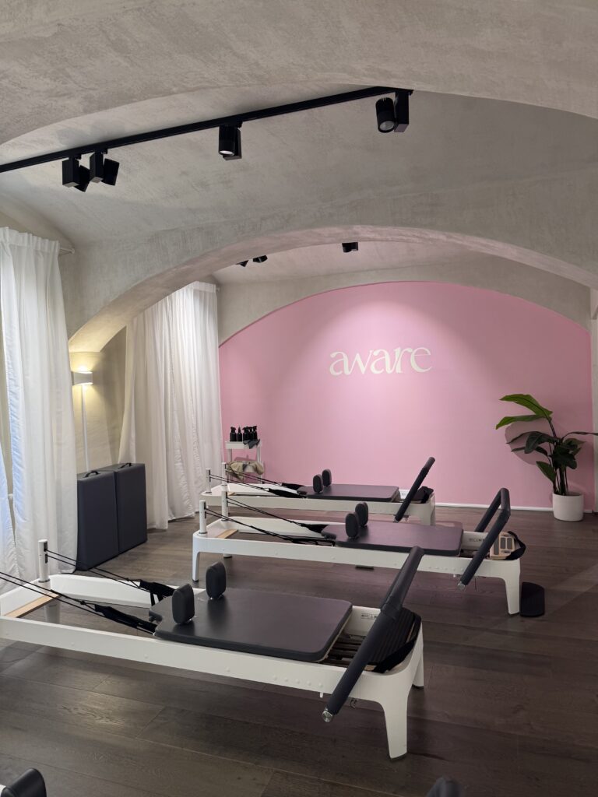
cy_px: 398
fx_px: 553
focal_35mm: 24
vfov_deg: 71.6
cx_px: 299
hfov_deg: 56.8
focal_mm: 6.76
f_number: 1.78
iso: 125
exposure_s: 1/50
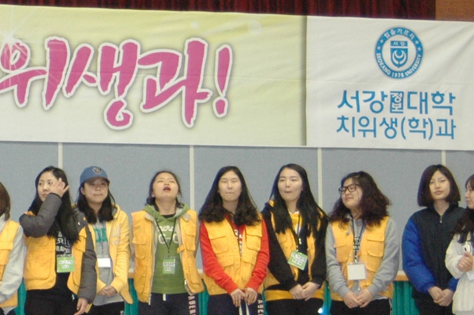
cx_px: -236
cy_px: 133
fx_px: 1933
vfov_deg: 9.3
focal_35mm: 147
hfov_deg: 13.2
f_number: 4.5
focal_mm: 30
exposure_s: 1/100
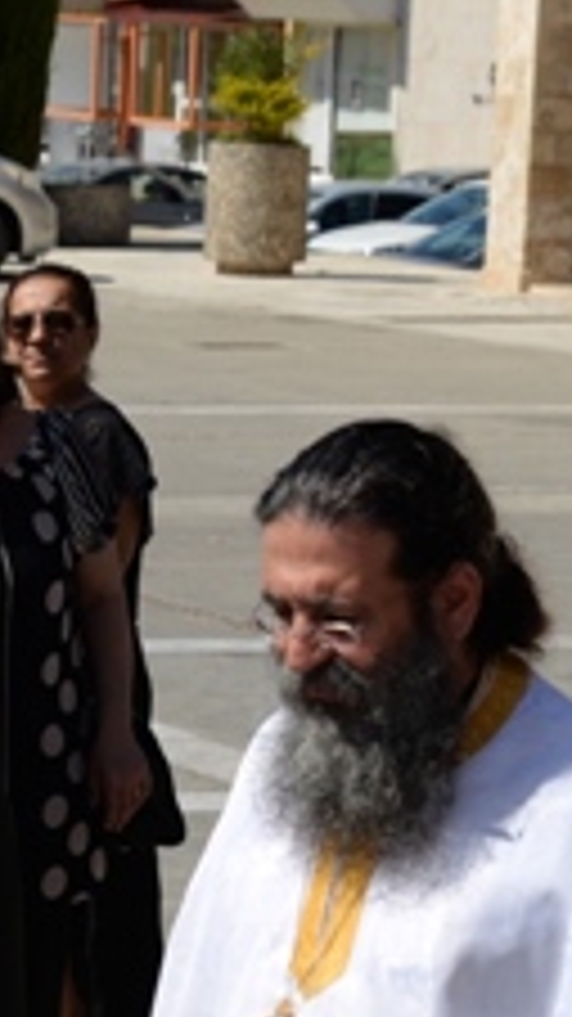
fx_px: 5775
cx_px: -342
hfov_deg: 5.6
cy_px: 970
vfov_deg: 10.0
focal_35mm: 214
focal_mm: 48
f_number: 7.1
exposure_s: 1/640
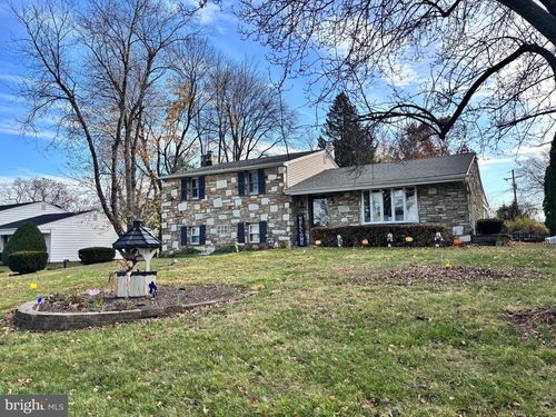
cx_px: 278
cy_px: 208
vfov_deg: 53.1
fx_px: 418
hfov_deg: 67.3
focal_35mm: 26
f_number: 1.6
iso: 50
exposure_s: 1/1642
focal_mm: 5.96
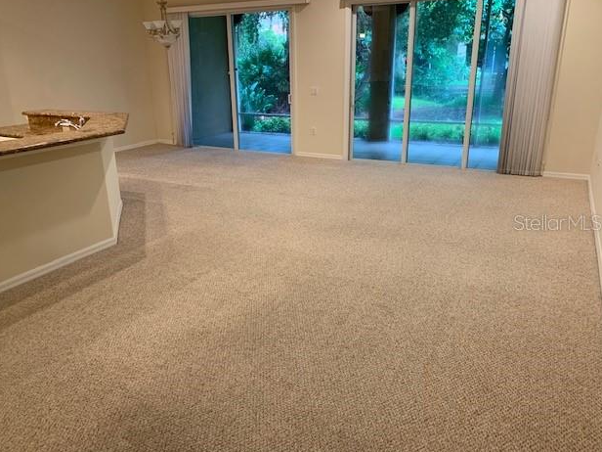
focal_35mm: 27
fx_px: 470
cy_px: 222
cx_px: 293
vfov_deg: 51.4
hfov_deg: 65.3
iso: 250
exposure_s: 1/60
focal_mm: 4.25
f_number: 1.8
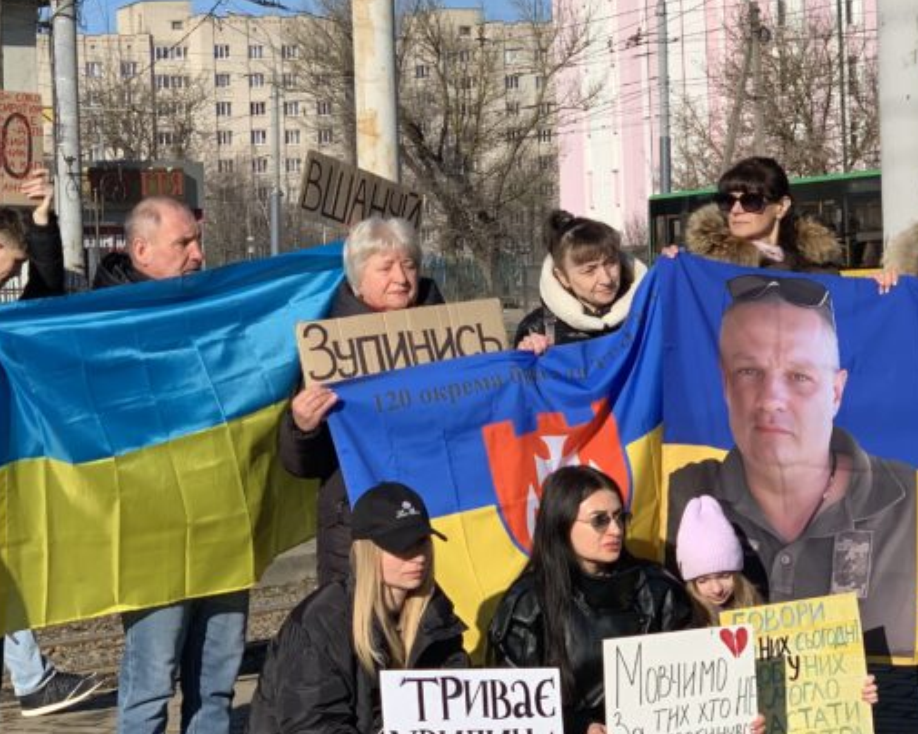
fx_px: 2798
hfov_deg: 18.6
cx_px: 358
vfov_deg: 14.9
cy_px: 253
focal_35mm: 103
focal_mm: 6
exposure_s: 1/592
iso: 16
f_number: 2.4
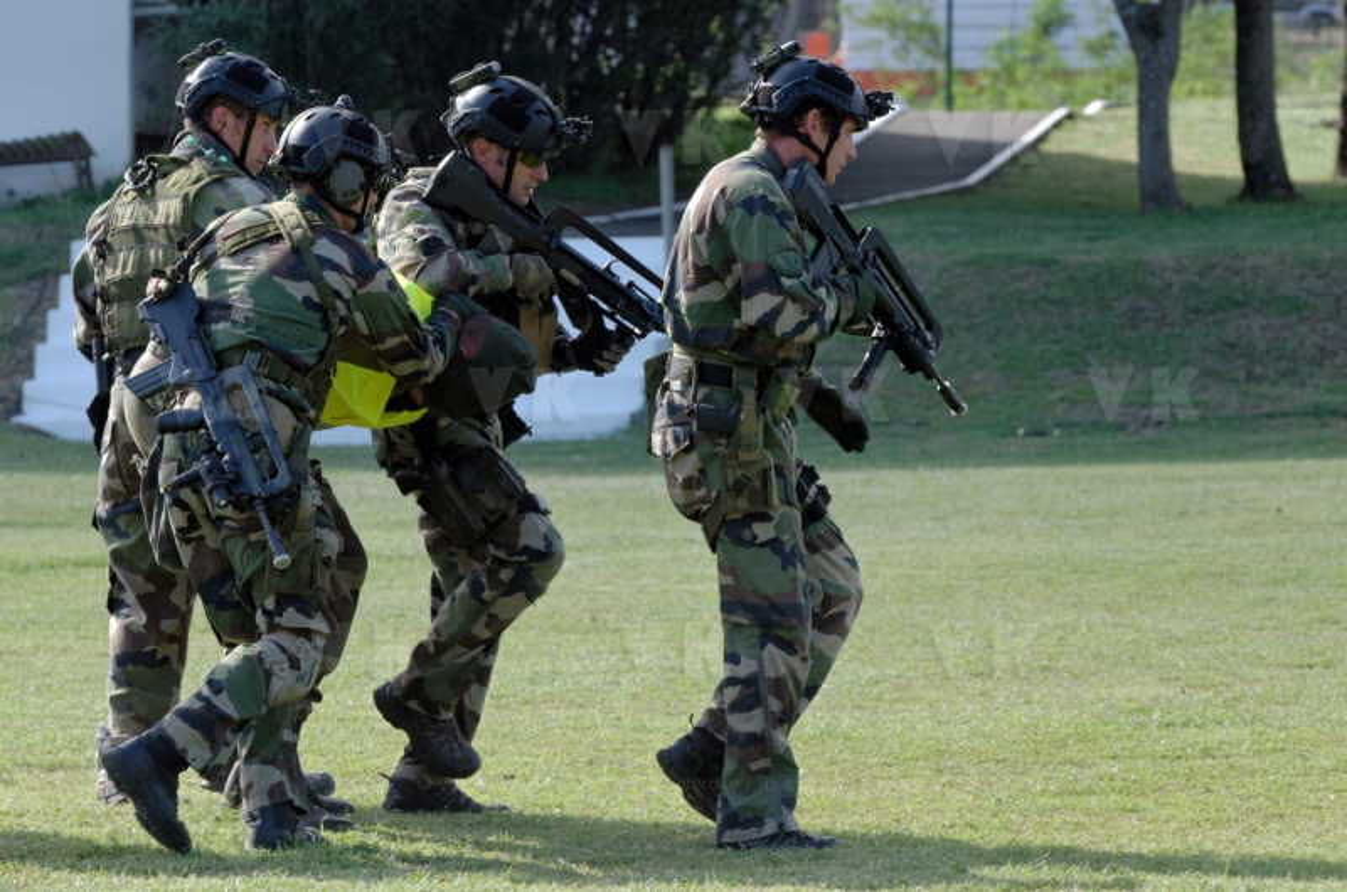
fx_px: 10082
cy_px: 446
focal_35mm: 270
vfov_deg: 5.1
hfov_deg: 7.6
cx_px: 674
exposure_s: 1/250
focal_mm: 180
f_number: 8
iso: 100
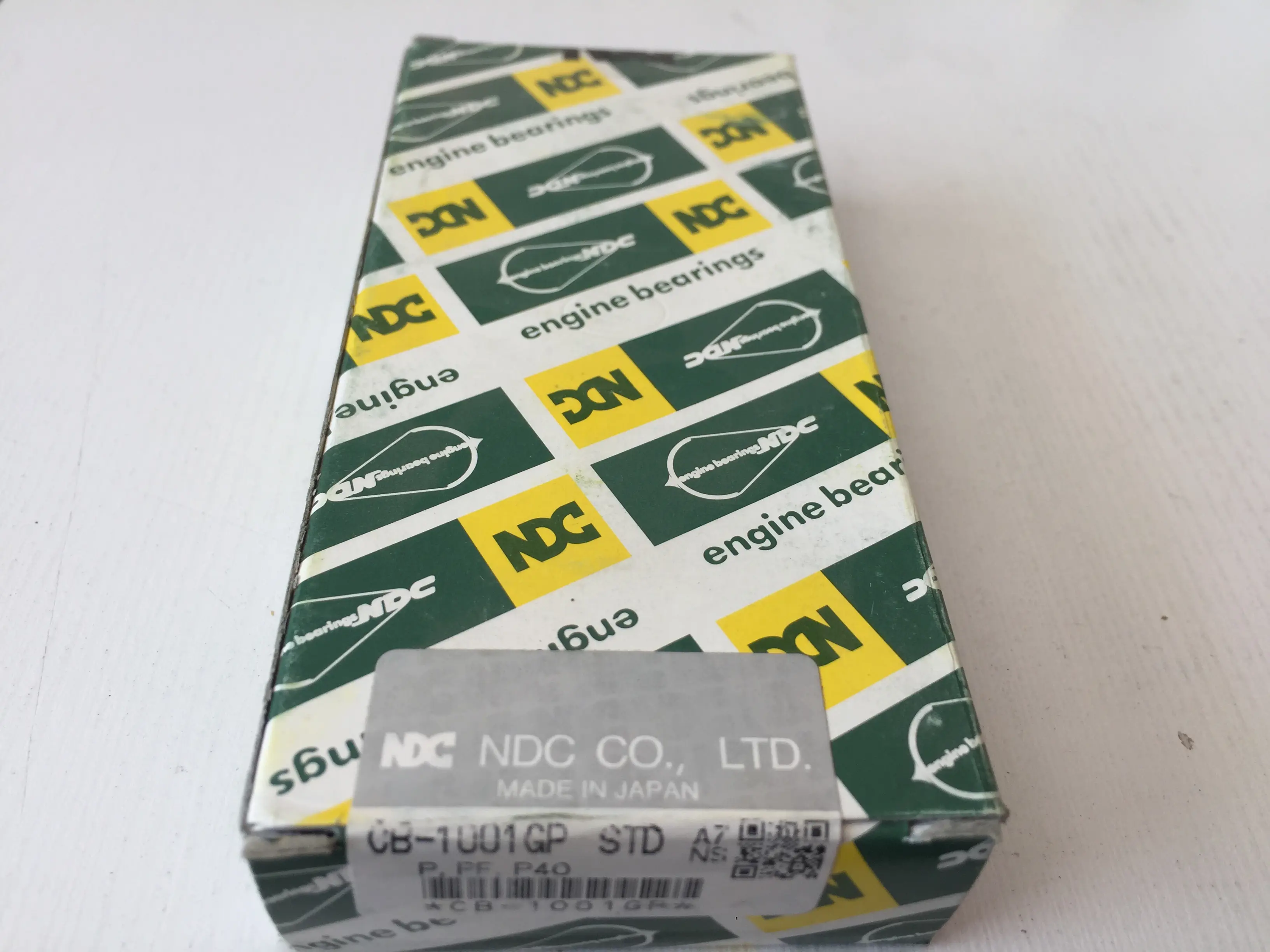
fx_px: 1064
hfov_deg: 61.7
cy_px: 476
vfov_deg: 48.2
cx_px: 635
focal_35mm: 29
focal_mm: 4.15
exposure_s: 1/148
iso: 32
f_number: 2.2
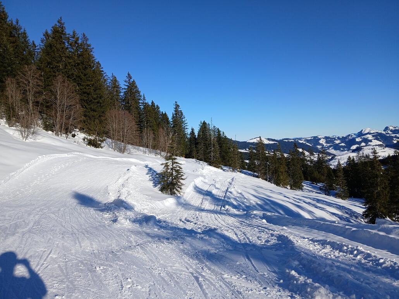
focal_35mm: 26
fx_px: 300
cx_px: 200
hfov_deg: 67.3
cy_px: 150
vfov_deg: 53.1
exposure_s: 1/1203
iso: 20
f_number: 1.8
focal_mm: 3.98
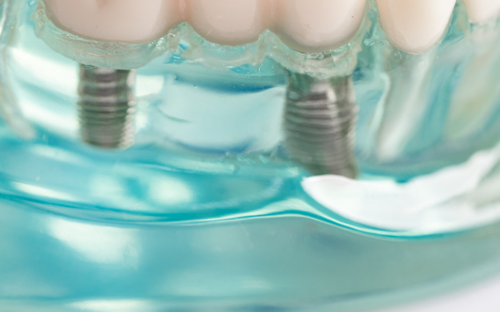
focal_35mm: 158
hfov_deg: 13.2
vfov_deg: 8.3
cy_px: 44
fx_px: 2153
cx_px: 171
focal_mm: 90
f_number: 4
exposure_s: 1/100
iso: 100
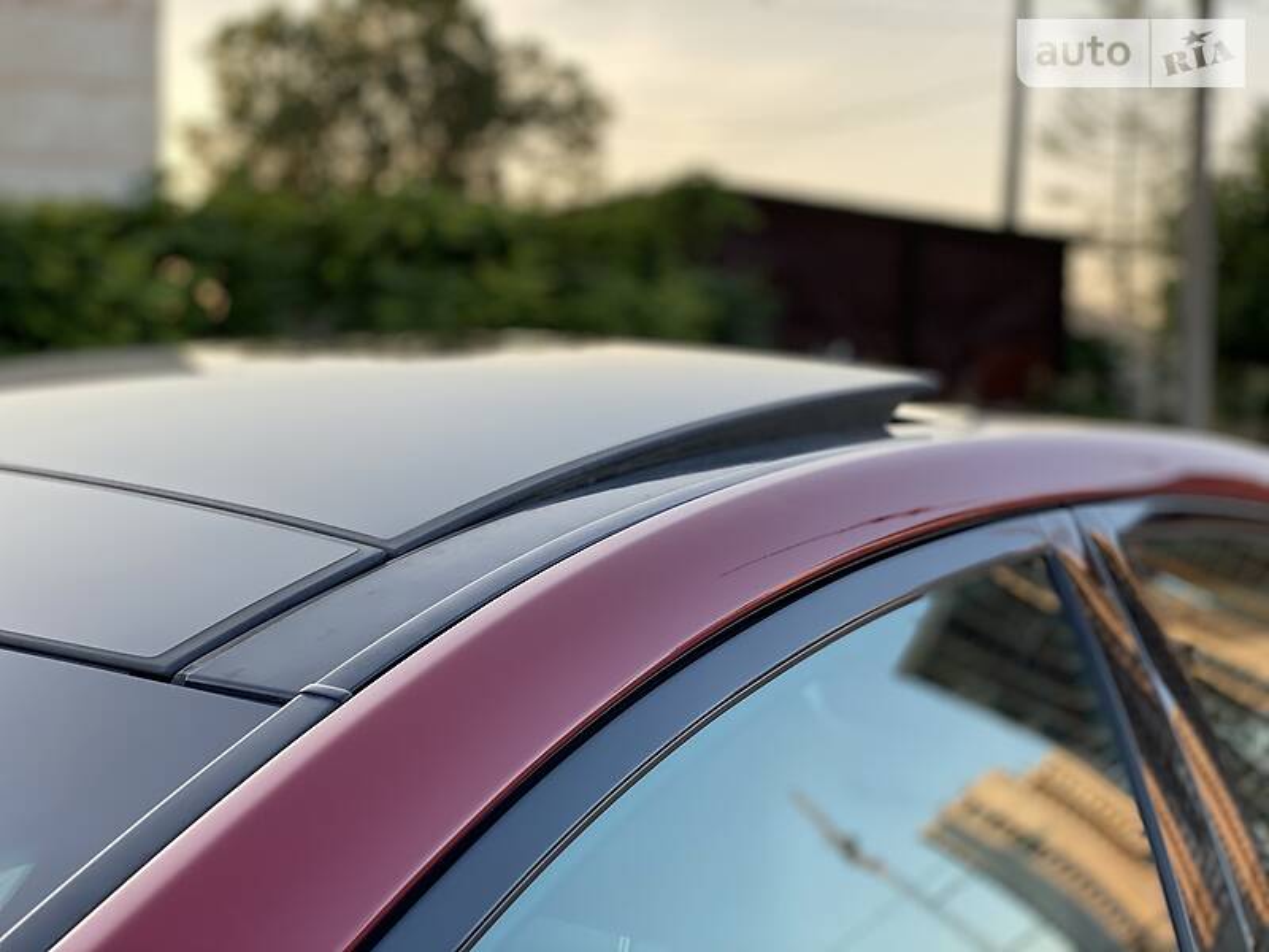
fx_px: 1906
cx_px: 634
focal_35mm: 52
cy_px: 476
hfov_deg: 36.8
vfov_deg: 28.0
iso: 25
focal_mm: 6
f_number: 2
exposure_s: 1/122
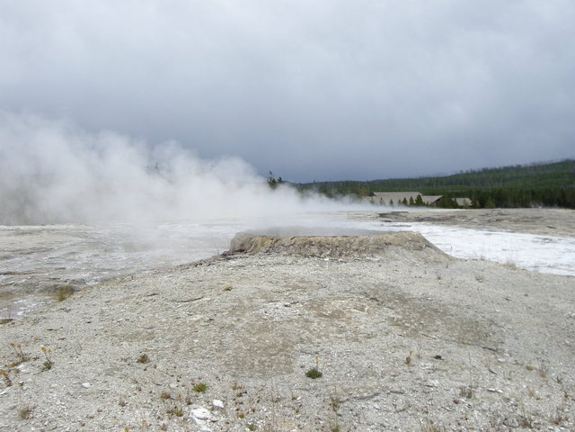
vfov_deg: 30.9
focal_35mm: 47
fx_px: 781
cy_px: 216
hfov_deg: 40.4
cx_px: 288
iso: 50
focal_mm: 7.6
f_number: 4.8
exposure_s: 1/160
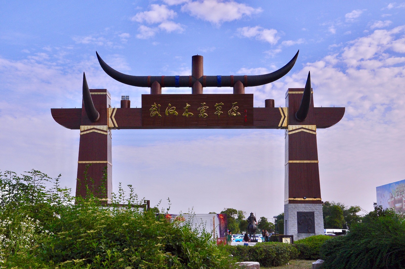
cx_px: 202
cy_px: 134
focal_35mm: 52
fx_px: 590
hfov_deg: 37.9
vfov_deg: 25.7
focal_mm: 35
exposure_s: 1/1600
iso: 800
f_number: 8
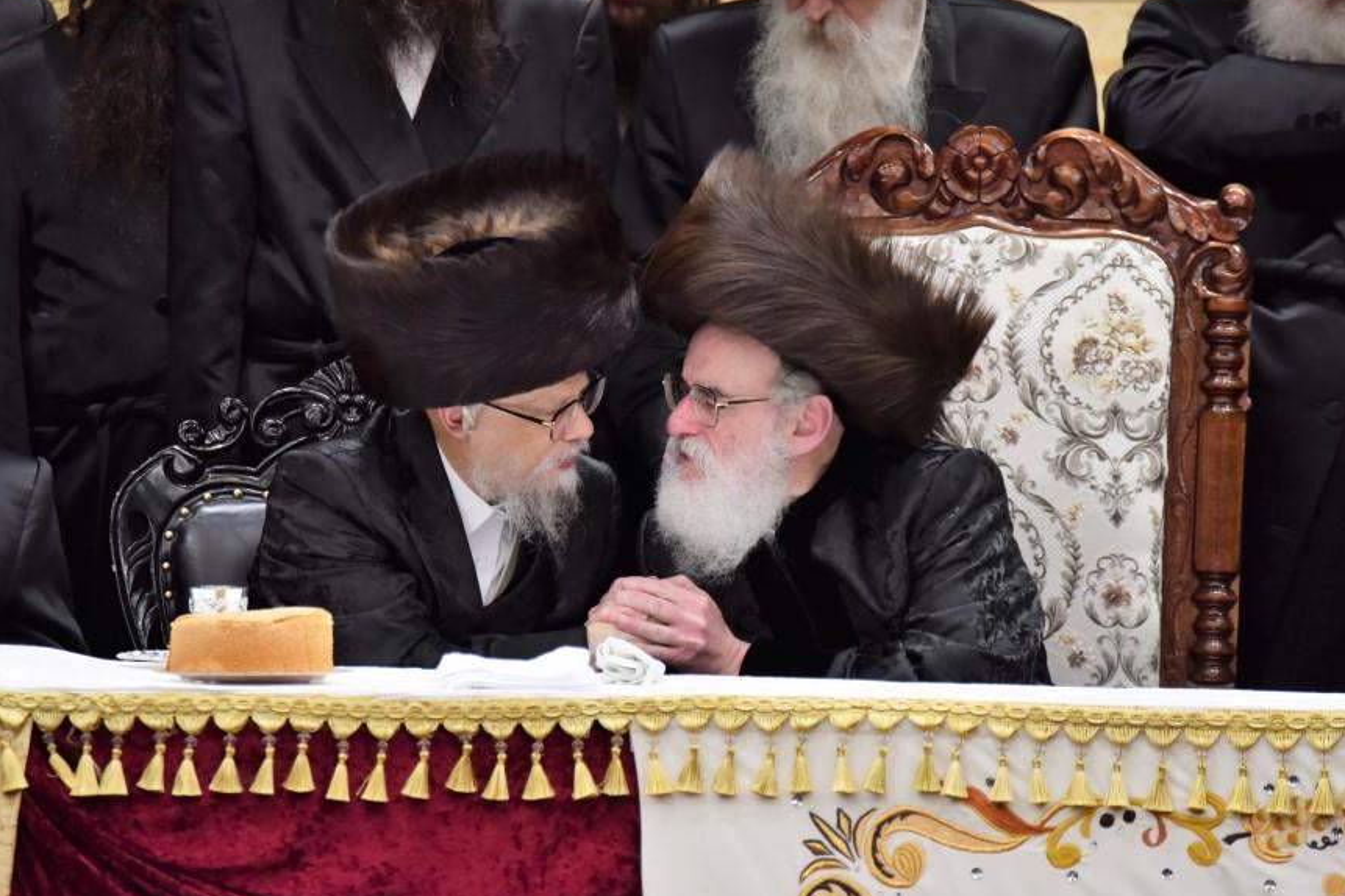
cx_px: 647
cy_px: 439
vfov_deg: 2.5
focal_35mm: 547
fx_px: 20435
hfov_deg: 3.8
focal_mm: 460
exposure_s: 1/250
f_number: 6.3
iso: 1250
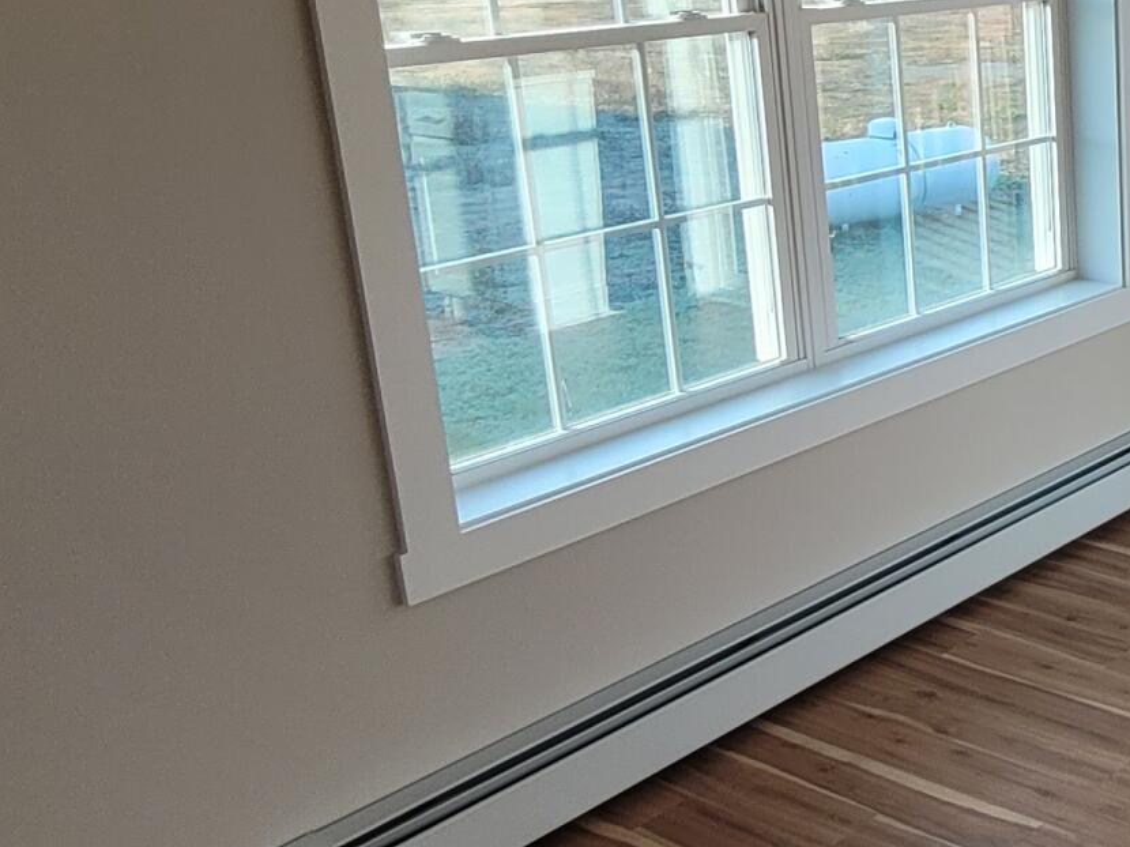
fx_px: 1534
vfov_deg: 30.8
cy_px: 331
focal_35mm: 47
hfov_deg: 33.8
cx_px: 1312
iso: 40
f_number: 2.2
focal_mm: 1.74
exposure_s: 1/171
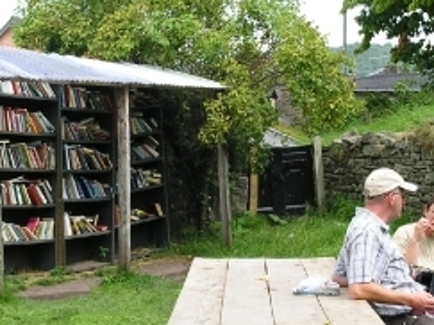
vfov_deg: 15.7
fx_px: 1178
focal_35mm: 94
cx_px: 209
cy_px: 201
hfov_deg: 20.9
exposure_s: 1/180
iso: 100
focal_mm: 7.8
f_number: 5.6
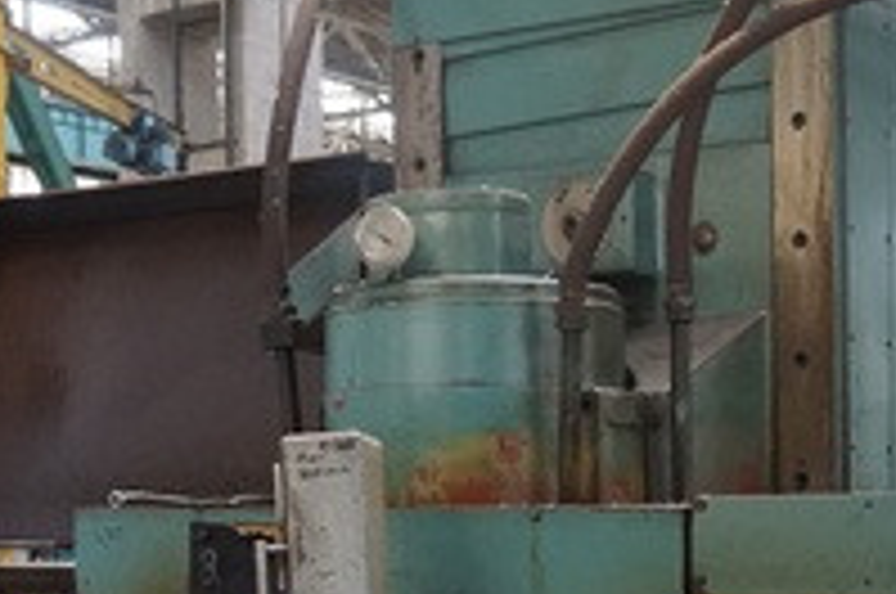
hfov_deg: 23.1
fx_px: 2162
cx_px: 698
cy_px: 657
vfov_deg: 15.2
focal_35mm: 87
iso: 1250
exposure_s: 1/160
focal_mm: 16
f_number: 4
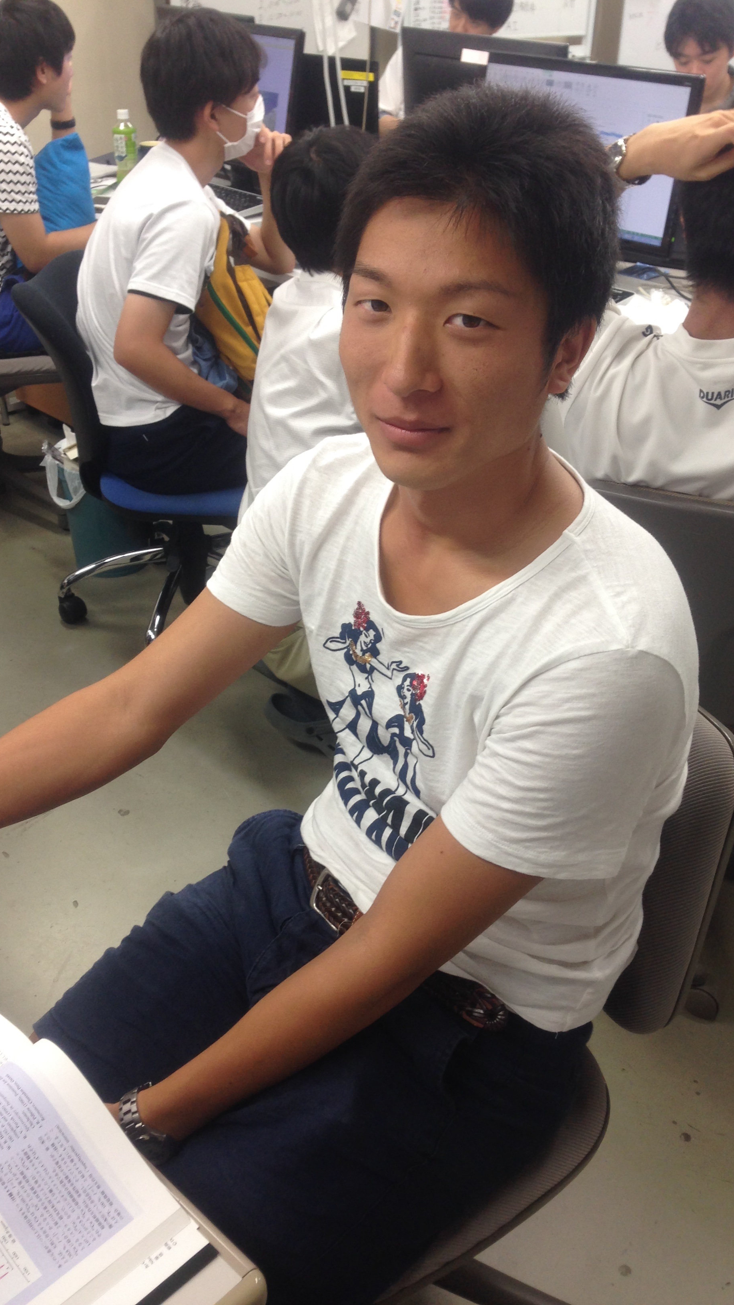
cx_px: 366
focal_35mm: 36
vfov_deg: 55.3
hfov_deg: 32.8
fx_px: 1245
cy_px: 652
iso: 50
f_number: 2.4
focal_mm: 4.12
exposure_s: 1/30
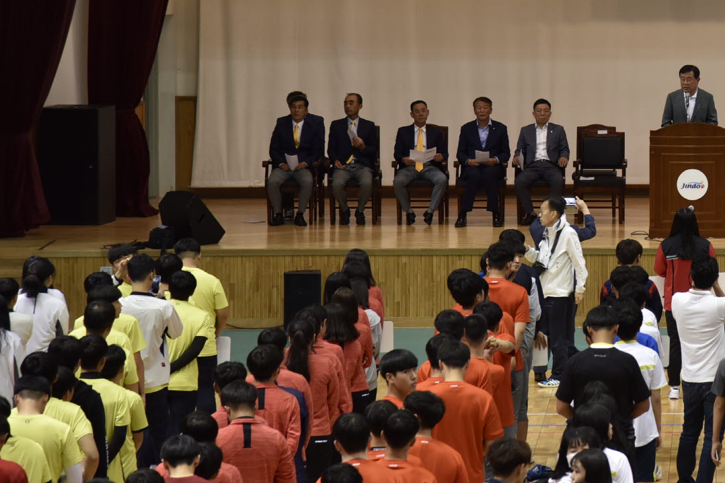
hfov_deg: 8.4
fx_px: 4934
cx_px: 722
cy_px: 99
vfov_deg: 5.6
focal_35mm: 245
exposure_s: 1/125
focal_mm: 120
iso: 800
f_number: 4.5
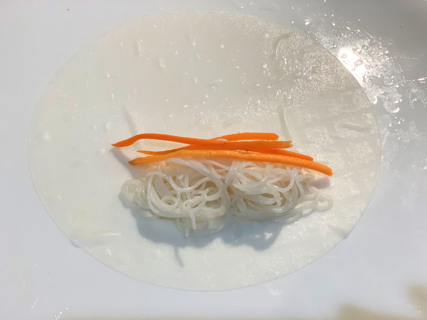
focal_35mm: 52
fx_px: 641
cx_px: 214
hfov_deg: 36.8
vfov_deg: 28.0
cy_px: 160
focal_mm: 6
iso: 100
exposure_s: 1/100
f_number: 2.4
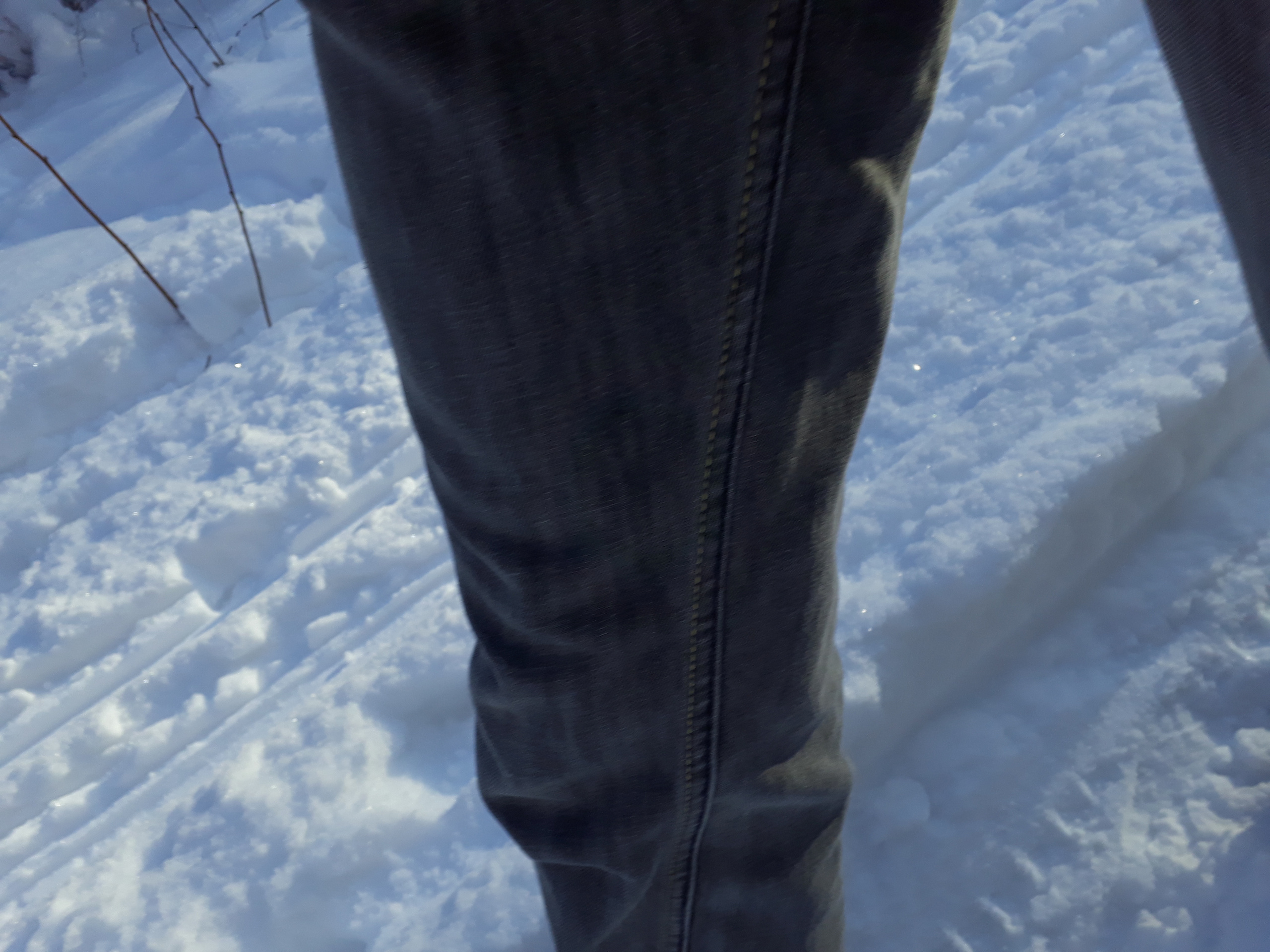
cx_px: 635
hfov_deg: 65.3
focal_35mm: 27
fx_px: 991
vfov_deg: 51.4
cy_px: 476
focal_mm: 3.6
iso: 40
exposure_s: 1/849
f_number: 1.9
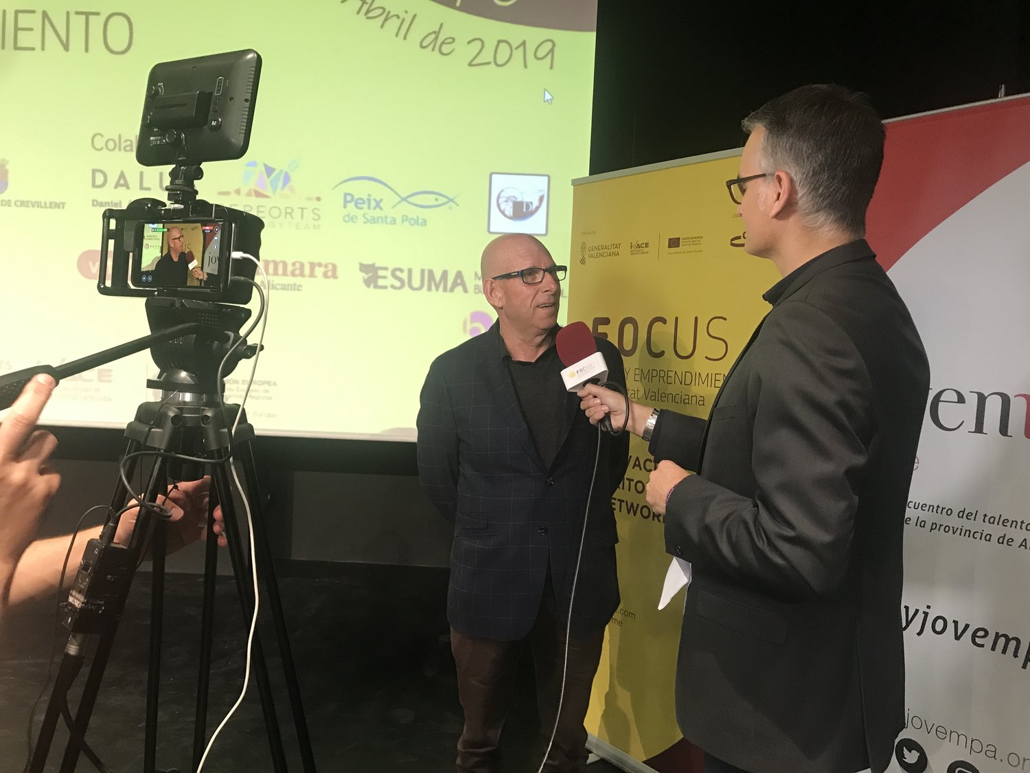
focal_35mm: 28
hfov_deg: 63.4
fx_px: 833
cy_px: 386
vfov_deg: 49.7
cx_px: 515
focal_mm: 3.99
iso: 50
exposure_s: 1/16
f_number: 1.8
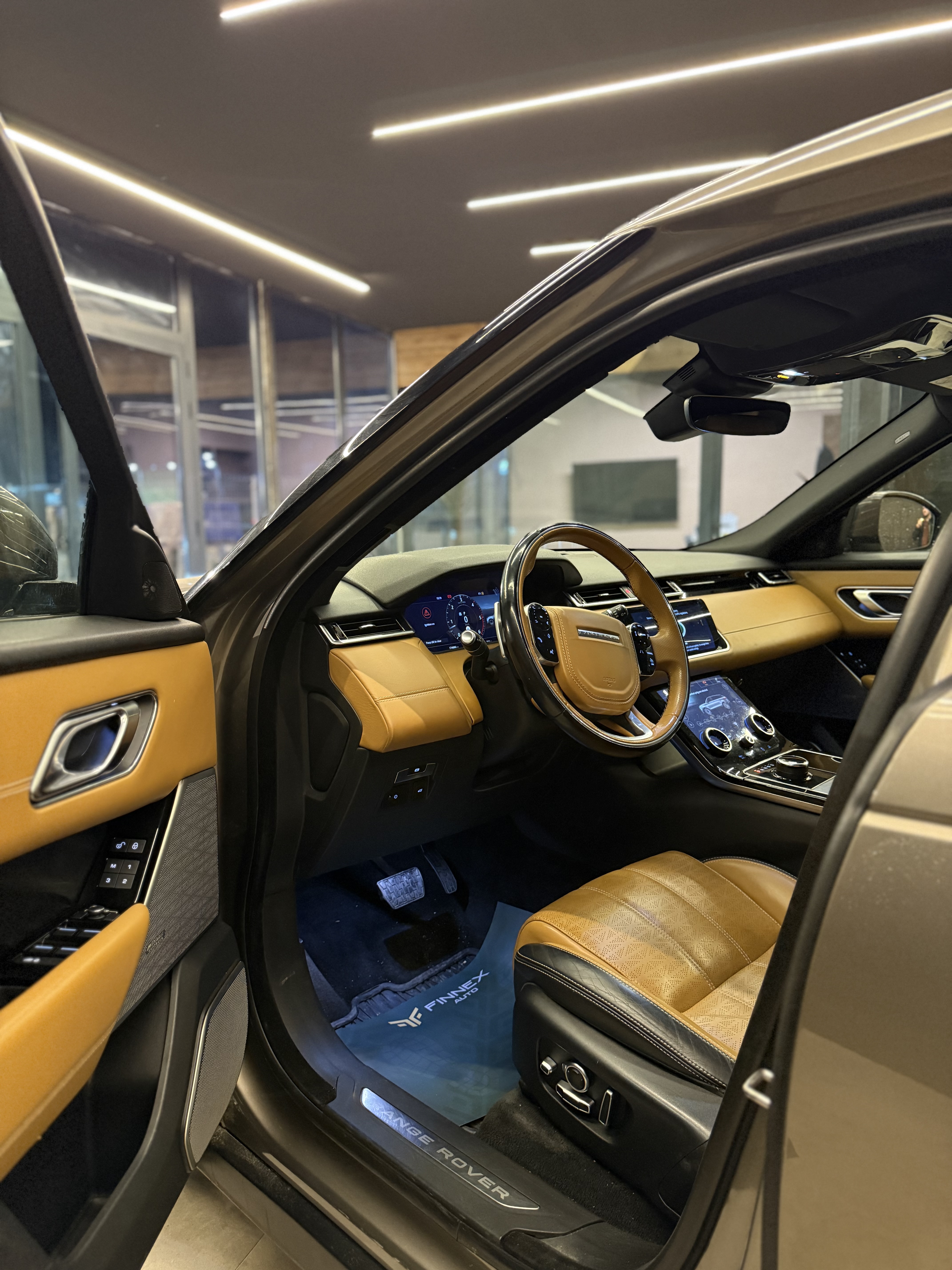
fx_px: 880
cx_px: 476
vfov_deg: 71.6
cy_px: 635
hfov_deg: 56.8
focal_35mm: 24
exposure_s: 1/33
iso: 800
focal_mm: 6.76
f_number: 1.78
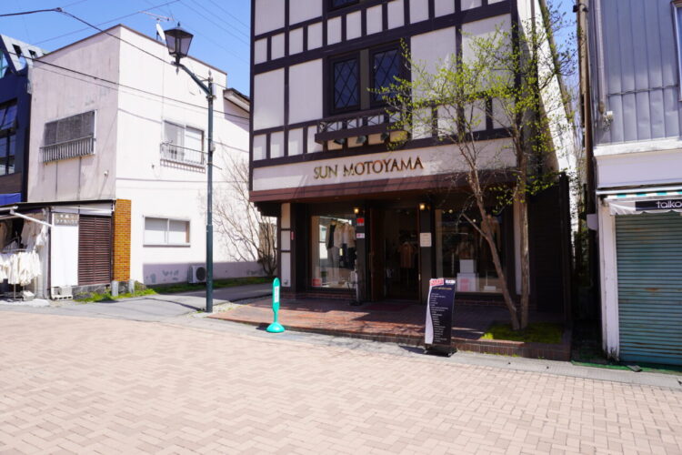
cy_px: 228
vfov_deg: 53.1
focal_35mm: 24
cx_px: 341
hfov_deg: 73.7
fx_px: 455
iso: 100
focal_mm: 16
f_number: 9
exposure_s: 1/125
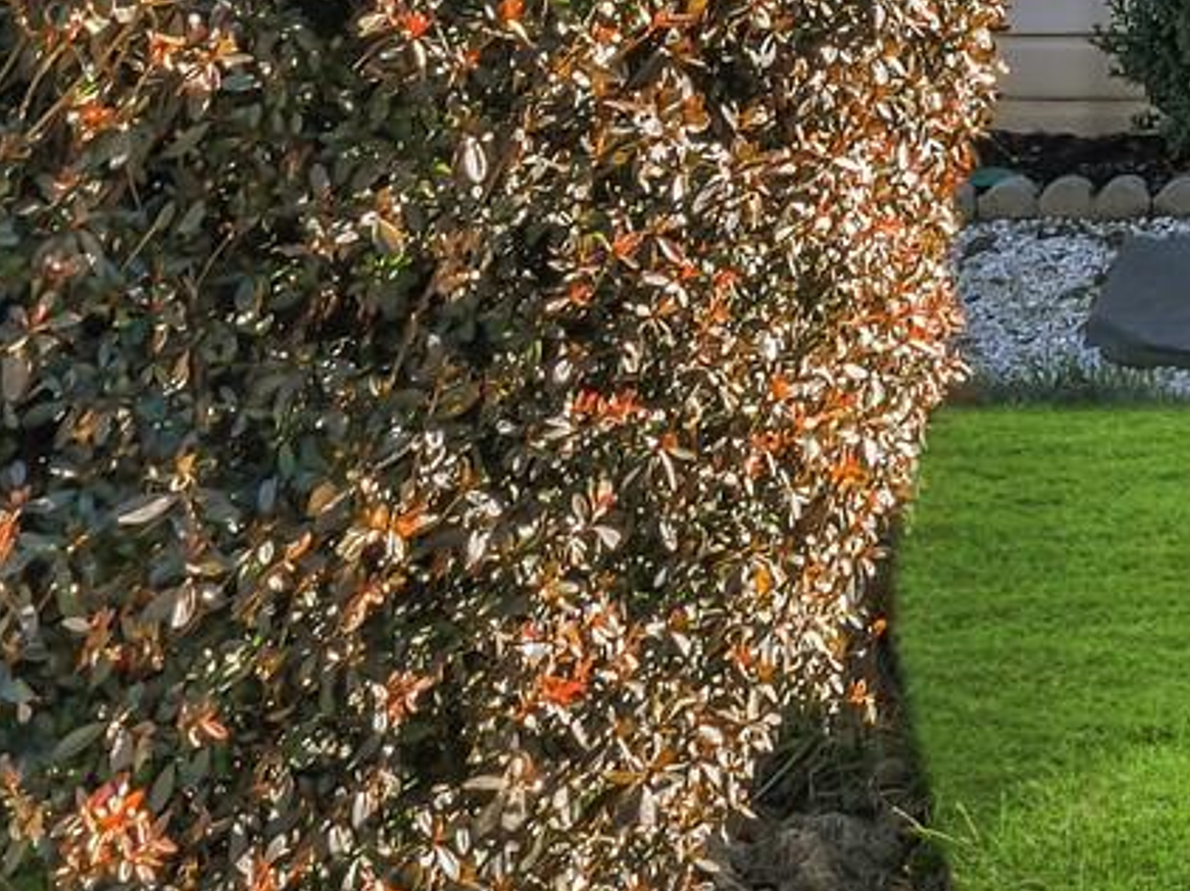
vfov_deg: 15.1
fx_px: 2336
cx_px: 1698
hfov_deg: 23.7
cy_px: -1122
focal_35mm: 68
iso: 100
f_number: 8
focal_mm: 7
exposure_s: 1/30
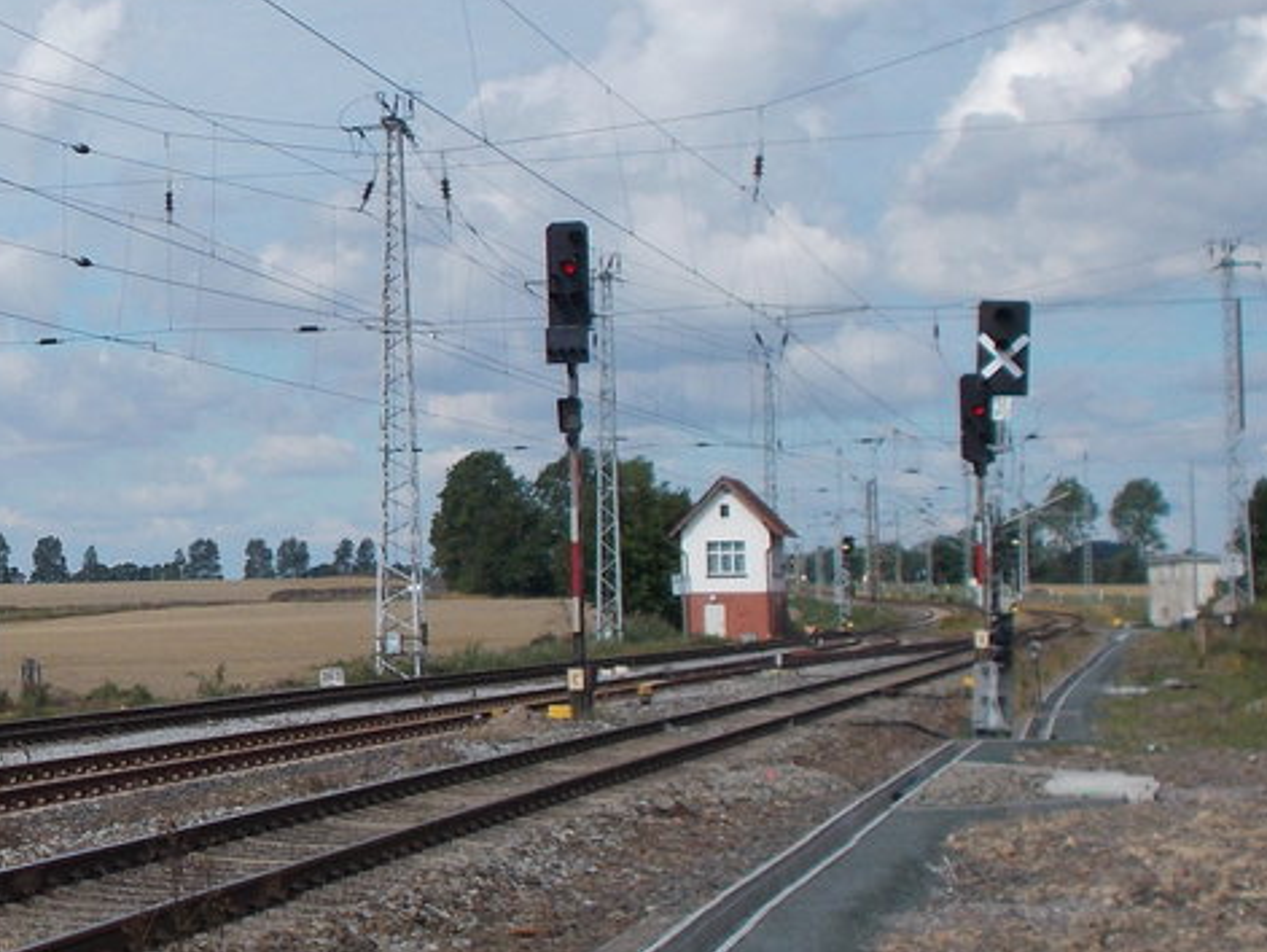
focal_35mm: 112
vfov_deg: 13.2
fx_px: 4103
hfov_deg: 16.9
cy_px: 465
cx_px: -202
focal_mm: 7.9
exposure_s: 1/200
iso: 80
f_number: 10.6
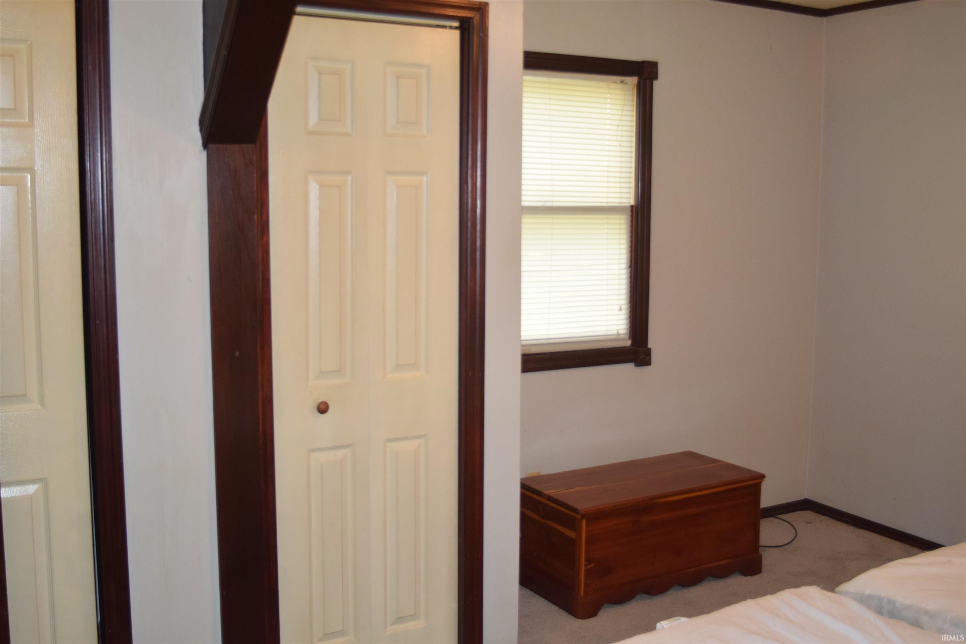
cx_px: 483
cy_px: 322
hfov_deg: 51.3
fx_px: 1006
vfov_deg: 35.5
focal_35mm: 38
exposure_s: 1/60
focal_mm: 25
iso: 800
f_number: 4
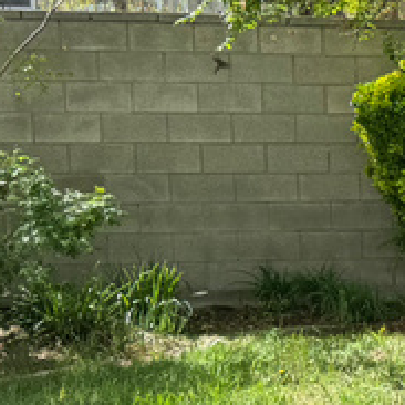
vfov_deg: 14.6
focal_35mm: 119
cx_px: 874
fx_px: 1575
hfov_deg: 12.4
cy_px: 299
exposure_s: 1/995
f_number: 1.78
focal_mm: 6.76
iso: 80
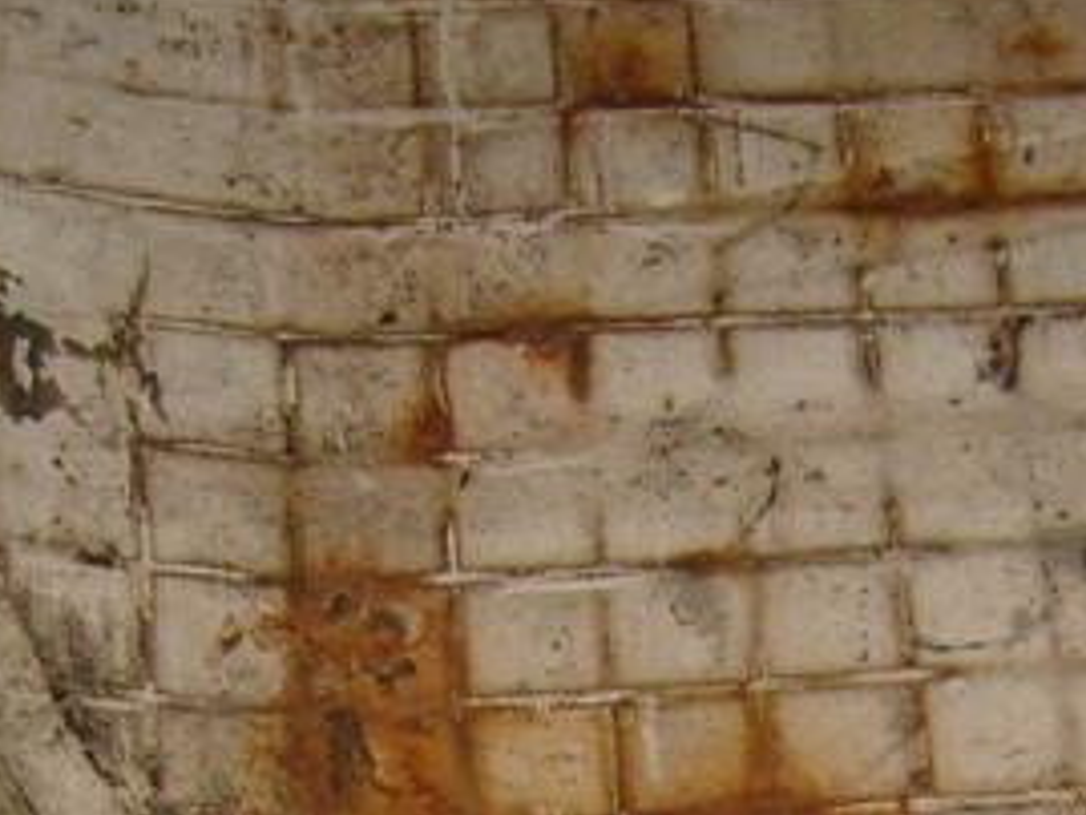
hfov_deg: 14.7
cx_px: 933
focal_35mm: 133
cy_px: 1271
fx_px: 4174
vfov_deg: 10.7
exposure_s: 1/45
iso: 100
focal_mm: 5.8
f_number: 2.8
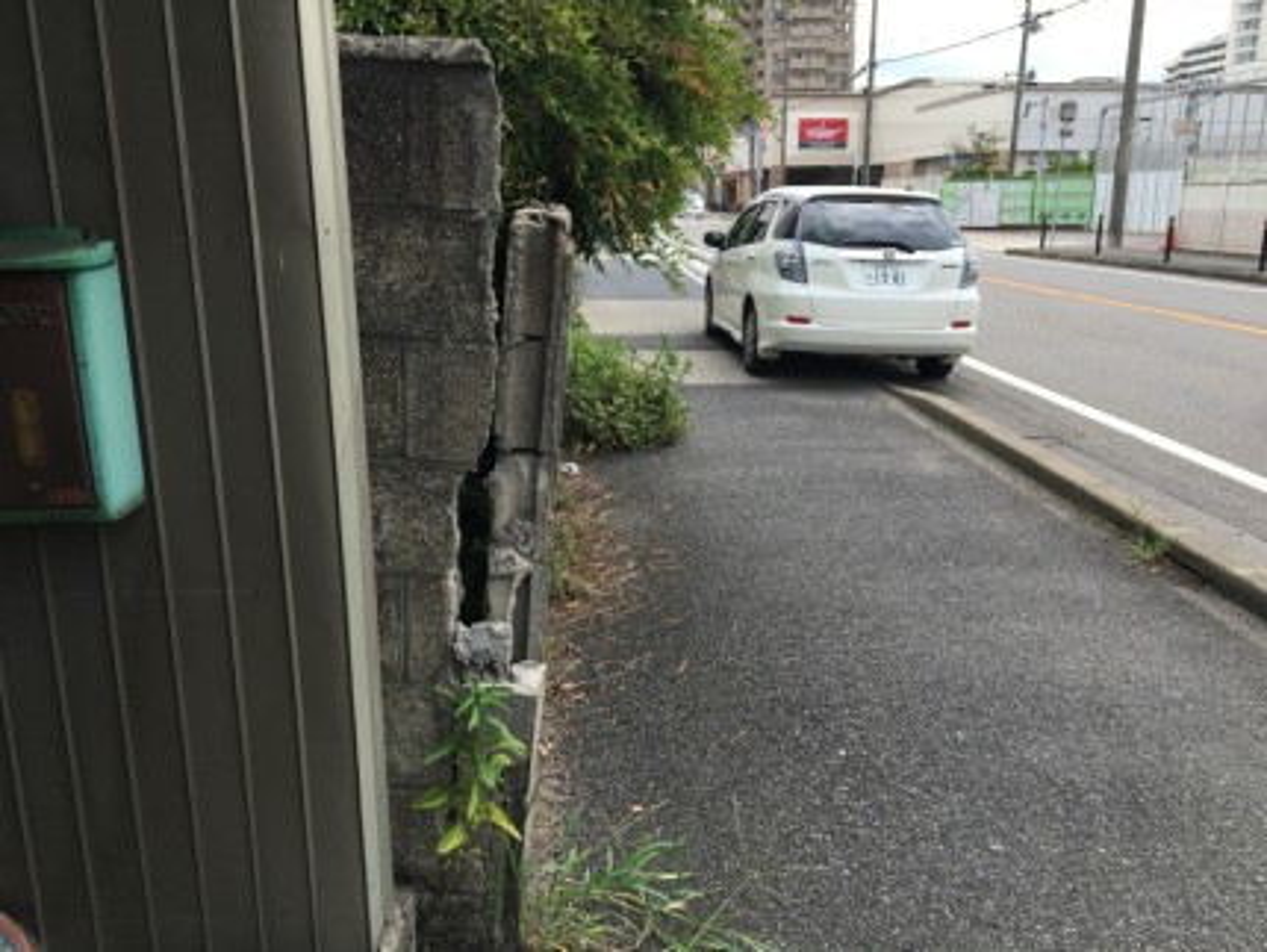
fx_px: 1062
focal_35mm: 29
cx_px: 634
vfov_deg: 48.3
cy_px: 476
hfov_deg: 61.6
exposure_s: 1/739
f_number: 2.2
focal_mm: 4.15
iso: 25
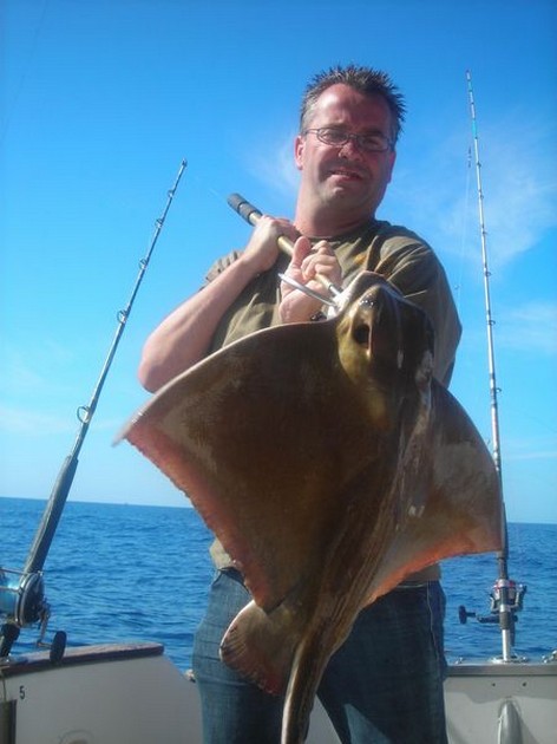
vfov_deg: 40.4
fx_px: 1009
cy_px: 372
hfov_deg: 30.9
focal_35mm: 47
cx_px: 278
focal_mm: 7.8
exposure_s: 1/536
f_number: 3.4
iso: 50
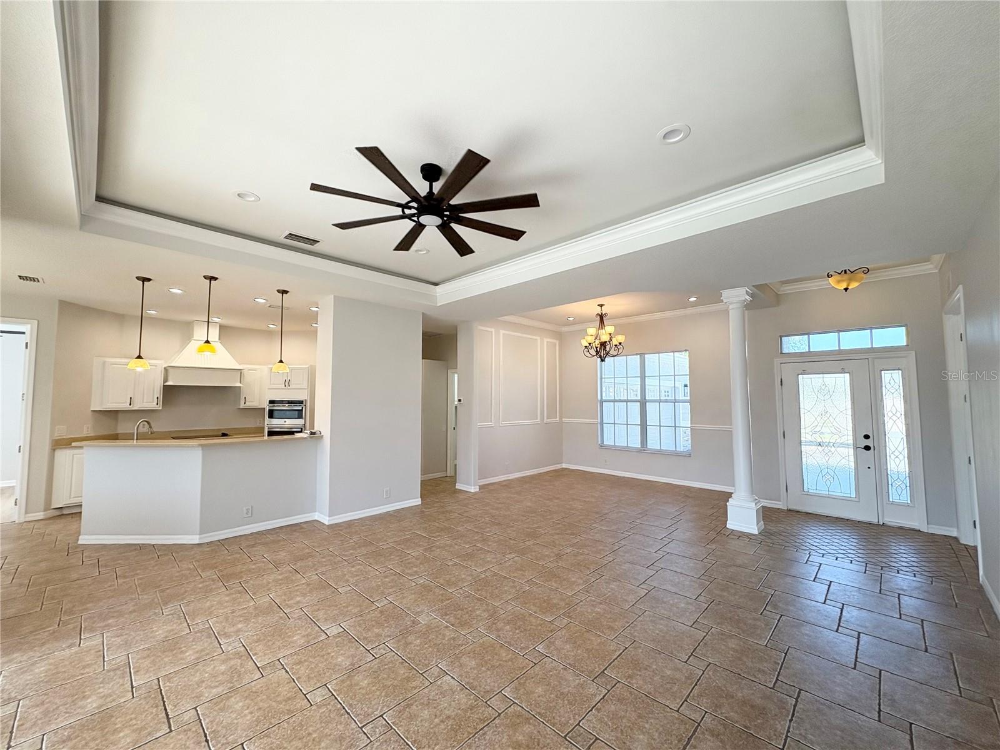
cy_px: 375
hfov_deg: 102.1
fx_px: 404
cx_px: 500
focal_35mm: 14
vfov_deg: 85.7
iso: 64
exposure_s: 1/120
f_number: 2.2
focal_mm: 2.22
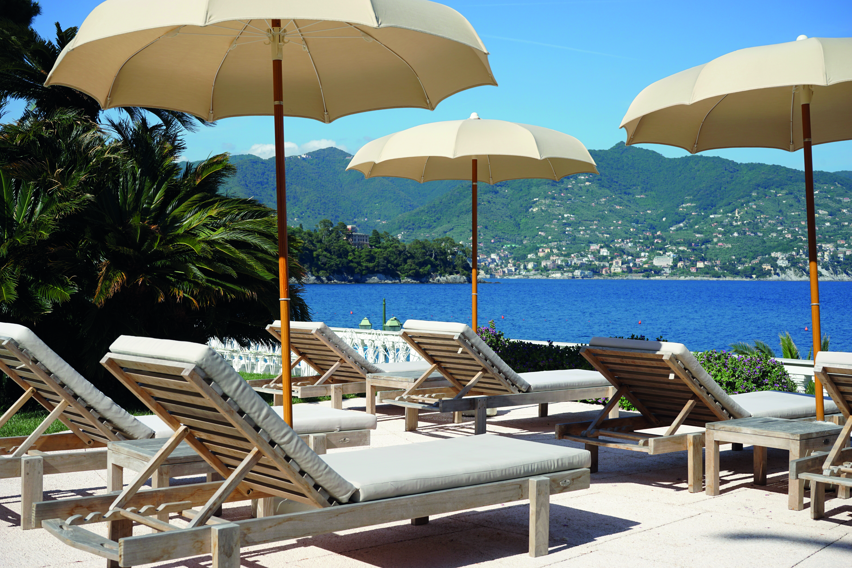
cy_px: 284
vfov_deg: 31.2
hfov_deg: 45.4
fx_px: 1018
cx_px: 426
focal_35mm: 43
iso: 200
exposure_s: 1/400
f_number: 9
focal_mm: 43
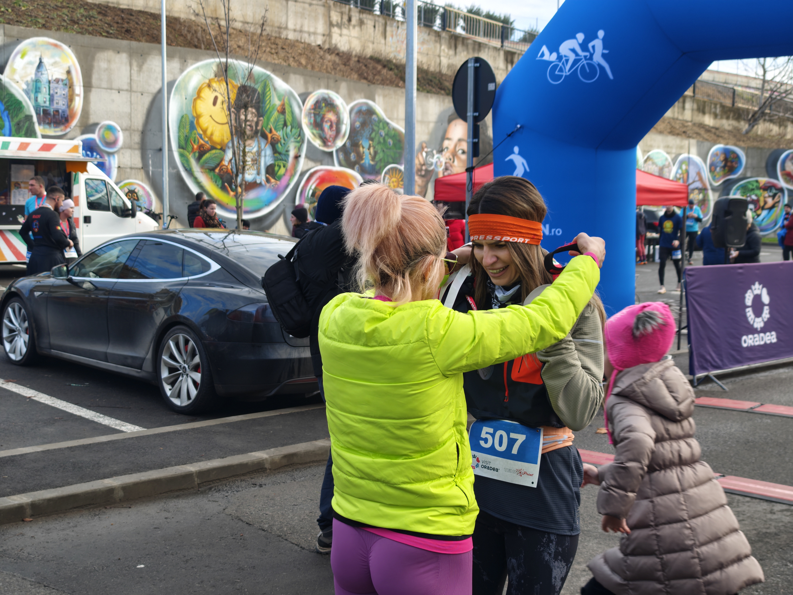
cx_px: 396
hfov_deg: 41.2
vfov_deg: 31.5
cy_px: 298
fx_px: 1054
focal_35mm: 46
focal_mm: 8.72
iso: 50
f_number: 2
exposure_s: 1/233
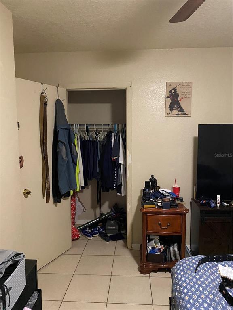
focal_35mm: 26
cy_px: 155
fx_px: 233
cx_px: 116
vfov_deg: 67.3
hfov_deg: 53.1
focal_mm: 4.25
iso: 800
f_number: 1.8
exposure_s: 1/30
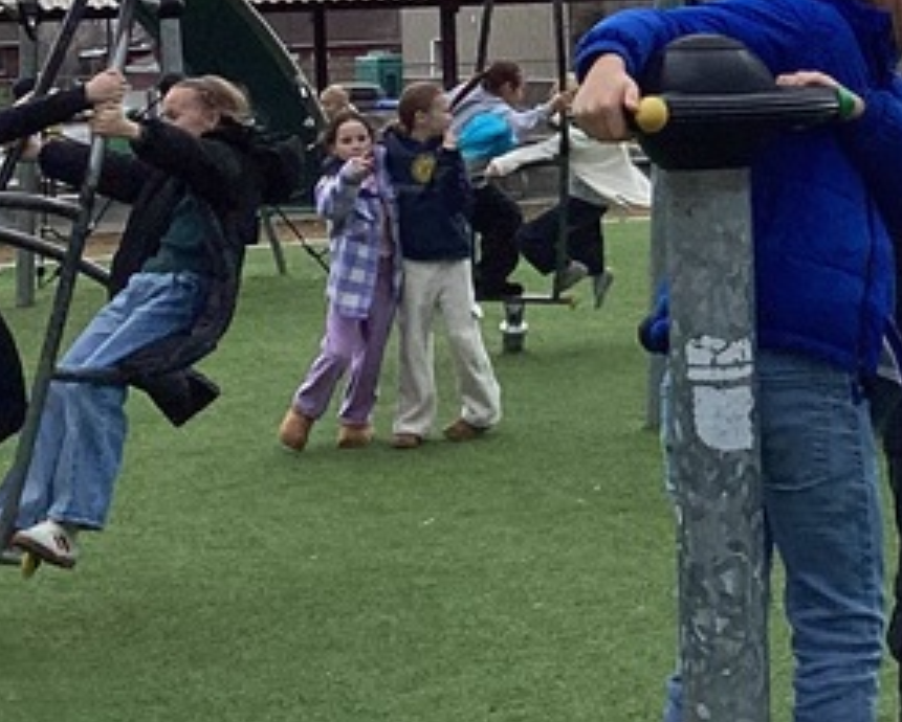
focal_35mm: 108
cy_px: -3
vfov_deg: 14.1
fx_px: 2885
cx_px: 1028
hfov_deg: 17.1
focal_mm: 3.3
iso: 25
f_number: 2.4
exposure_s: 1/641
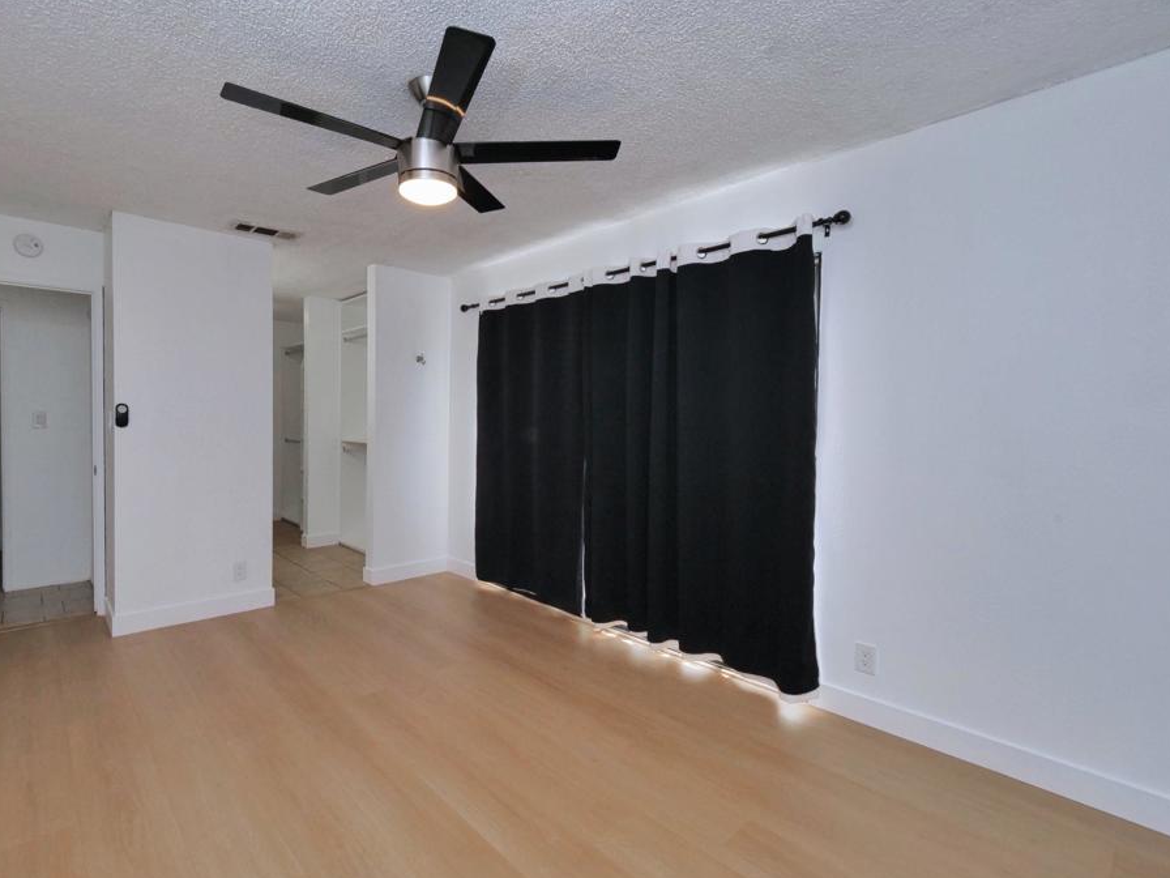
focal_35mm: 16
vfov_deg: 78.1
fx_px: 541
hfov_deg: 94.0
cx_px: 509
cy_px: 434
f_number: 10
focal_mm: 7
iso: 800
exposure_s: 1/160
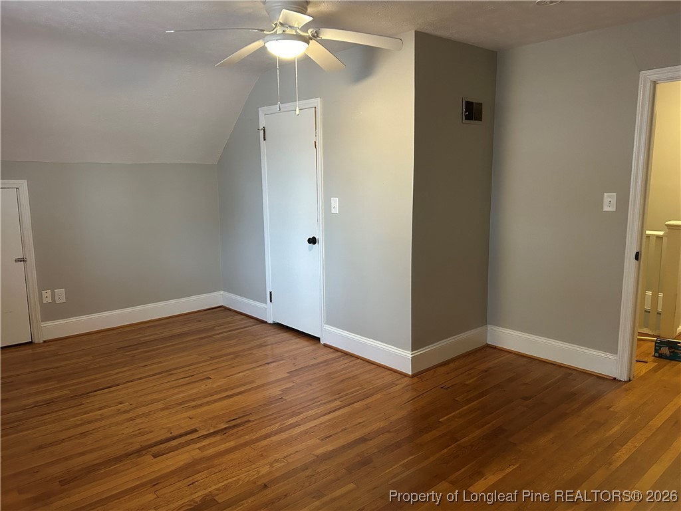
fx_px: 511
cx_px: 340
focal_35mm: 26
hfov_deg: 67.3
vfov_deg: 53.1
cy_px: 256
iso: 400
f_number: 1.5
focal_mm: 5.7
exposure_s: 1/60
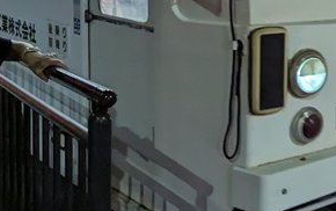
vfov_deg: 18.7
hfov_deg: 26.8
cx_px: 399
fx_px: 623
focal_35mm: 68
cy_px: 5
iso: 910
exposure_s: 1/120
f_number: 1.85
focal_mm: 6.81
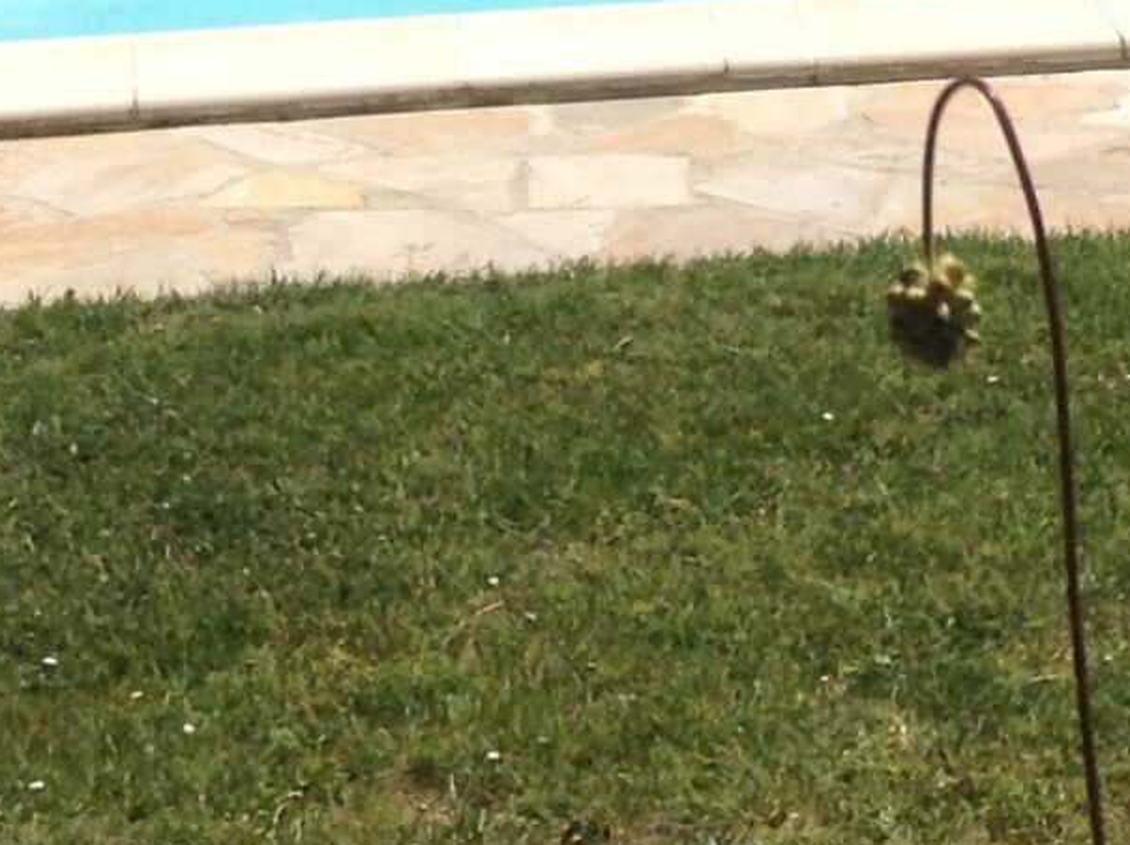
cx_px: 1038
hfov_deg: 14.0
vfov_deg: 10.0
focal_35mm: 140
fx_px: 4566
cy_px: -682
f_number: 2.4
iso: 25
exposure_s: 1/2070
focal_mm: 3.3
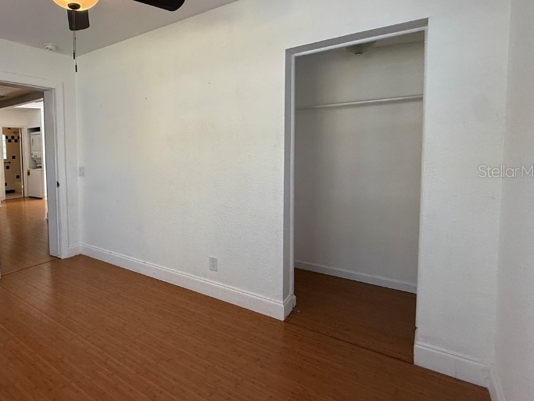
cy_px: 171
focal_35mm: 21
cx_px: 152
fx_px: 324
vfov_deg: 63.1
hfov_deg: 74.8
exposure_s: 1/120
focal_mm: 2.22
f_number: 2.2
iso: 250
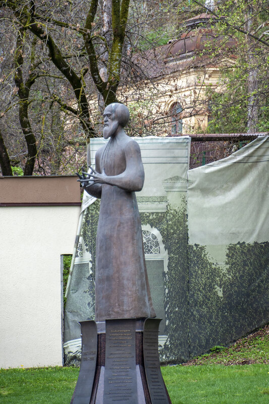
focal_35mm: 240
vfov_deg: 8.6
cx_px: 134
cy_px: 202
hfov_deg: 5.7
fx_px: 2693
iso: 640
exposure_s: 1/500
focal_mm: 160
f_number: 6
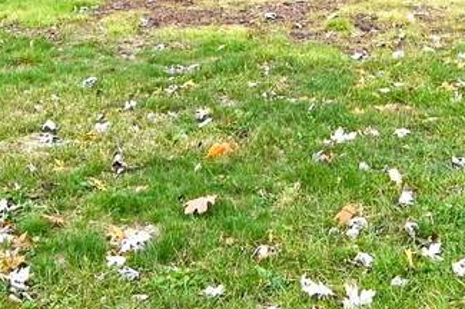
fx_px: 916
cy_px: -79
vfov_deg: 18.0
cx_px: 316
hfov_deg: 28.3
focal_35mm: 71
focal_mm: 12
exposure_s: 1/125
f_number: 11
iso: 320
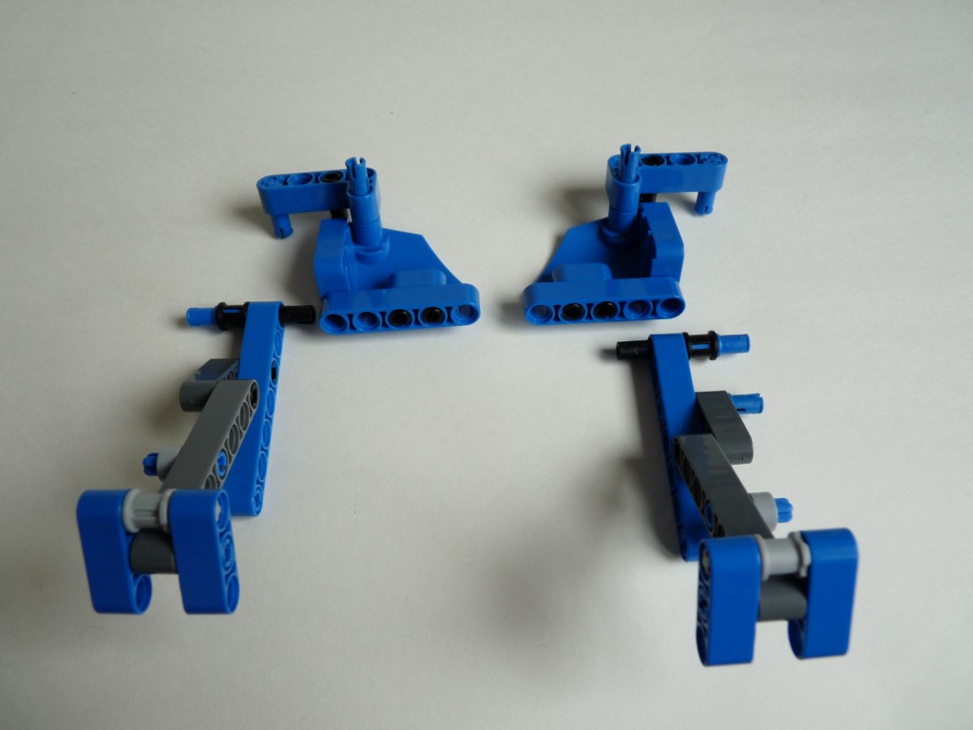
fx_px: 759
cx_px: 486
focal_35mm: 27
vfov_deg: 51.4
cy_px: 365
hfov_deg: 65.3
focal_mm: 4.8
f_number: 2.8
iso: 100
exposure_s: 1/60
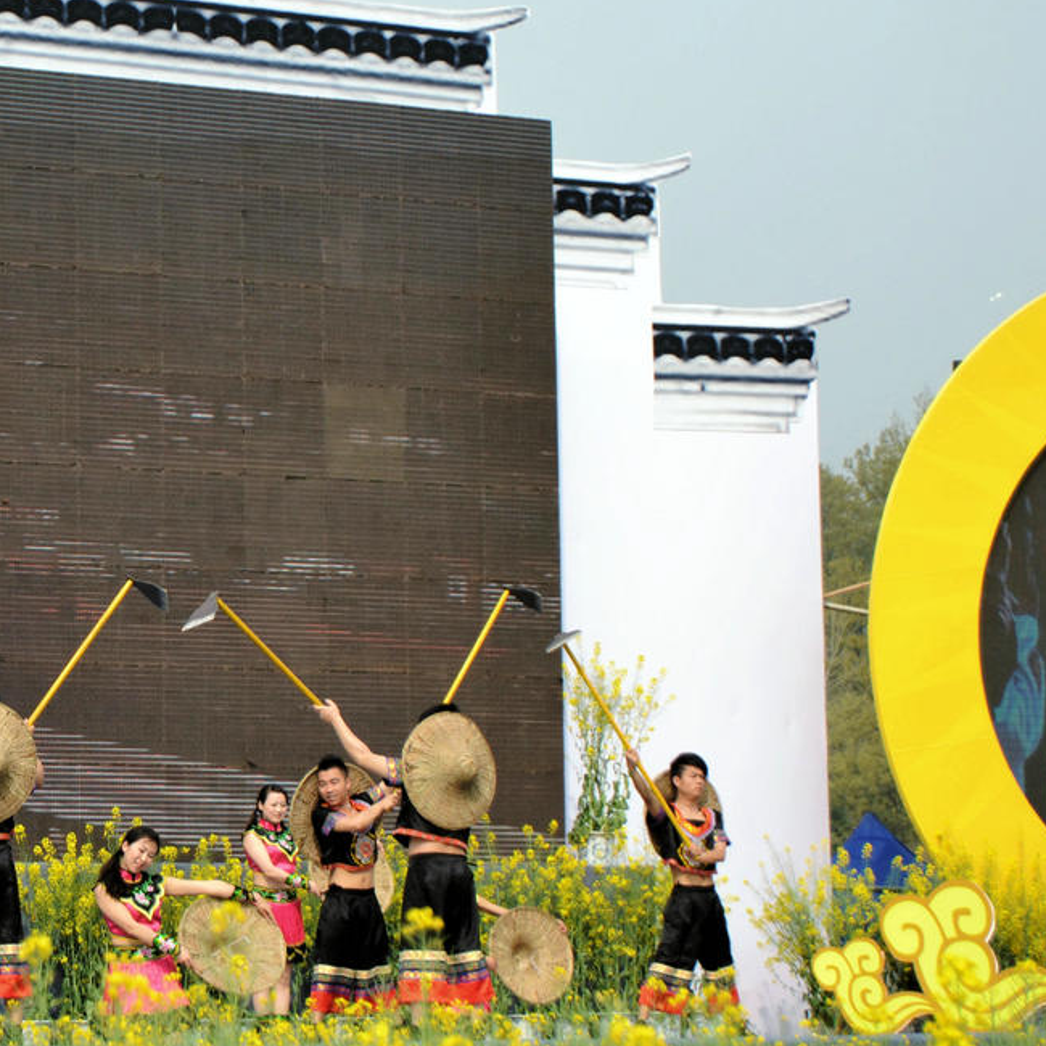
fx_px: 4820
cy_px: 348
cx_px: -50
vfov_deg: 12.4
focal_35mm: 141
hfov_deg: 12.2
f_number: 5.6
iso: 400
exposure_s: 1/1000
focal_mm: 52
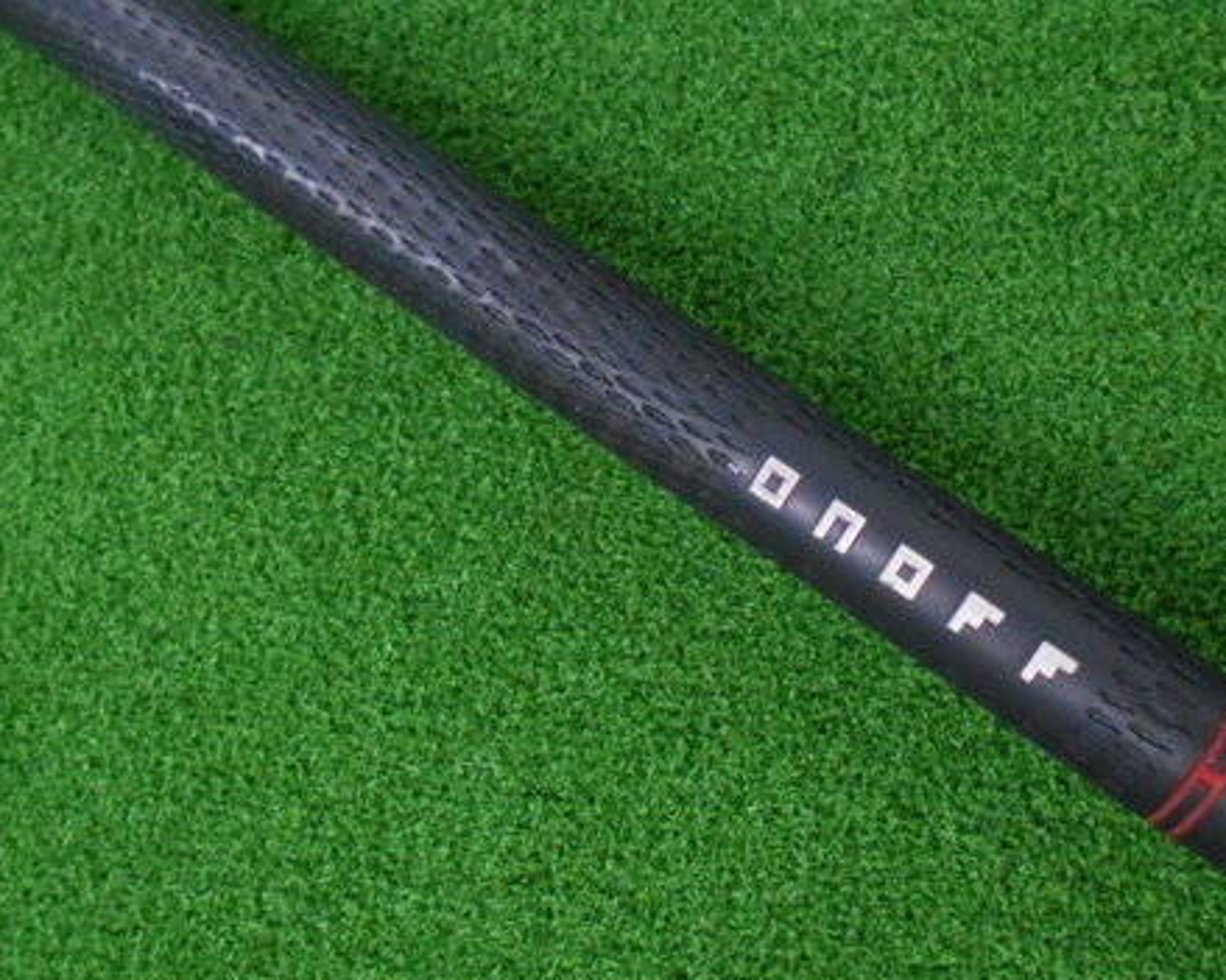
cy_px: 329
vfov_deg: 39.7
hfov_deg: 49.0
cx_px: 553
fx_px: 1342
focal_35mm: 37
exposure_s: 1/80
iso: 800
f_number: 3.2
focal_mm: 4.6
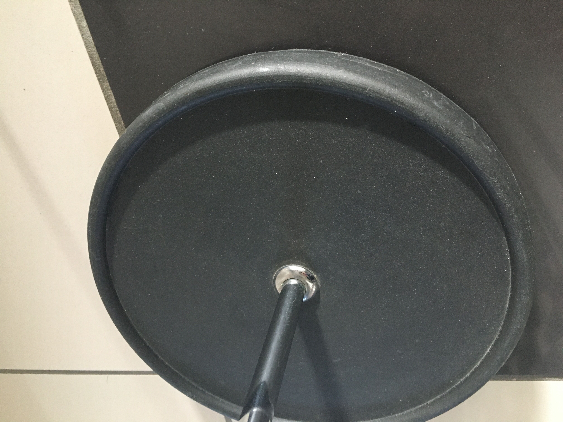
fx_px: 472
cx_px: 282
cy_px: 211
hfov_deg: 61.7
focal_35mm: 29
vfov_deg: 48.2
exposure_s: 1/20
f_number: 2.2
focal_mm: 4.15
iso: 200
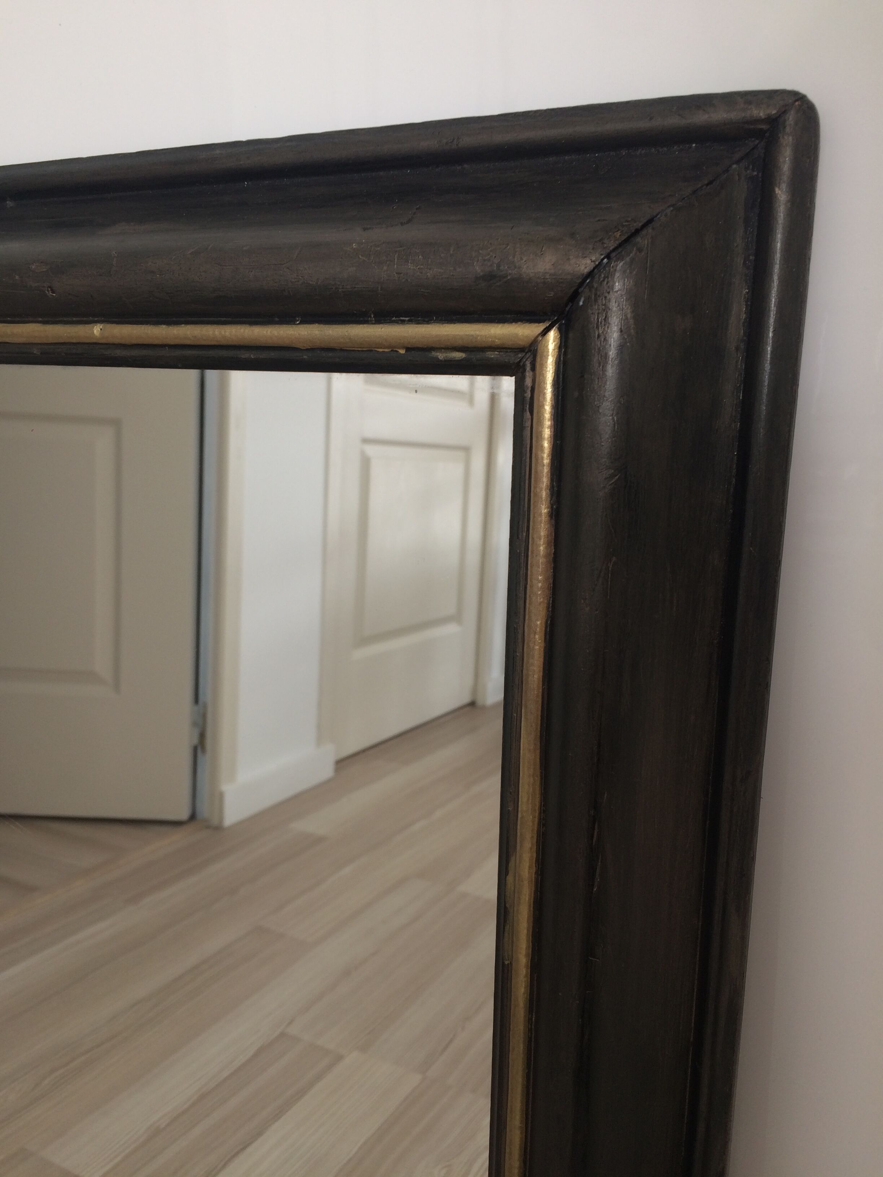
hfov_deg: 48.2
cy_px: 588
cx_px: 442
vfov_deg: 61.7
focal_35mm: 29
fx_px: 986
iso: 40
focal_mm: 4.15
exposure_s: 1/50
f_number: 2.2
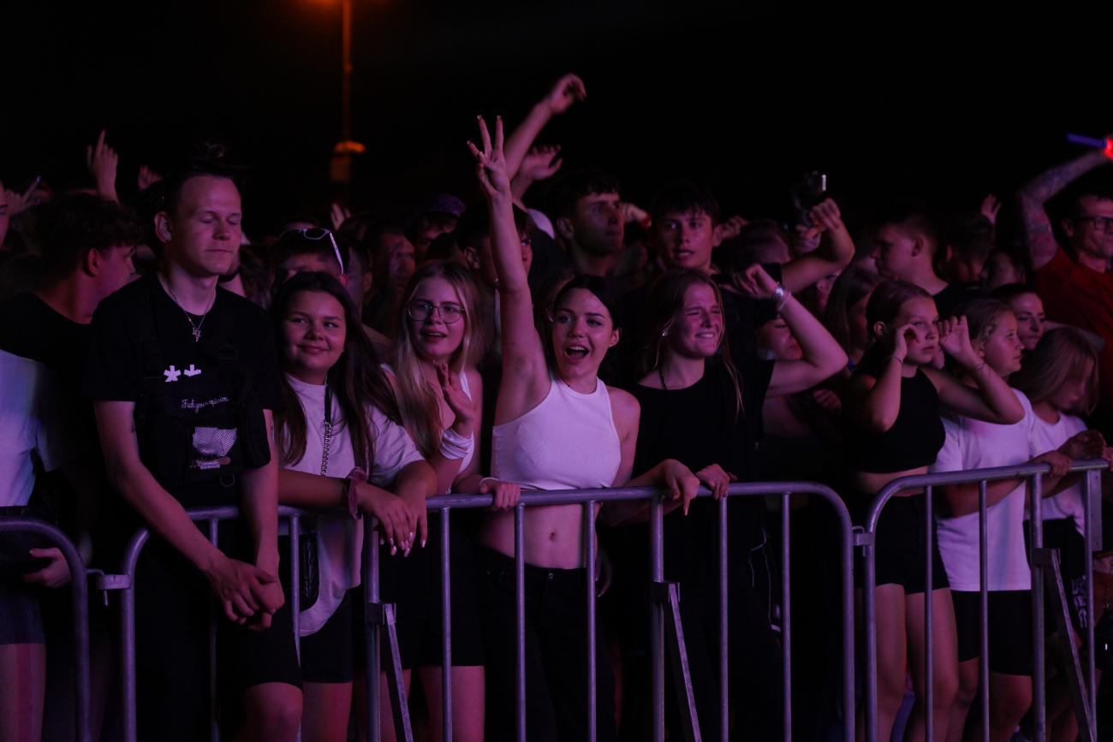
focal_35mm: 93
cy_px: 371
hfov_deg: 21.9
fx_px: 2875
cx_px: 556
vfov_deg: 14.7
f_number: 4
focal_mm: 93
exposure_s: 1/100
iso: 4000
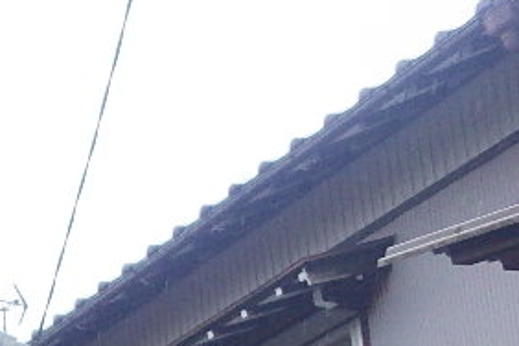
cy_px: 760
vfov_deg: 10.4
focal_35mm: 118
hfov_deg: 13.9
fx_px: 1701
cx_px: -598
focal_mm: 4.5
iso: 250
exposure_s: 1/400
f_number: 2.8
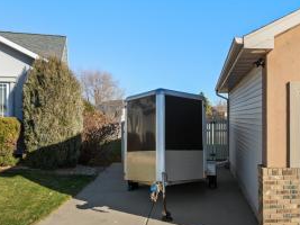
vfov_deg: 39.6
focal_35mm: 36
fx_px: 312
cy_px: 112
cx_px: 211
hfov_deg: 50.0
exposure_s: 1/400
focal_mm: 12.29
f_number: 6.3
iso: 100
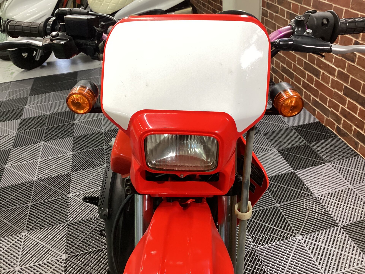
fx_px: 327
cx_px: 182
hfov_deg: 58.4
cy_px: 137
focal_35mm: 31
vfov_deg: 45.4
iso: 320
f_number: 2.4
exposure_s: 1/60
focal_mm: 3.3
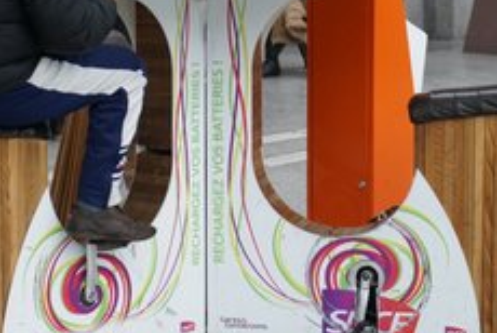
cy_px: 94
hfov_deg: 14.0
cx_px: 220
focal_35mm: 146
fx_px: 2018
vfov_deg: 9.4
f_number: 4
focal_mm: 70
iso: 640
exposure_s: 1/160
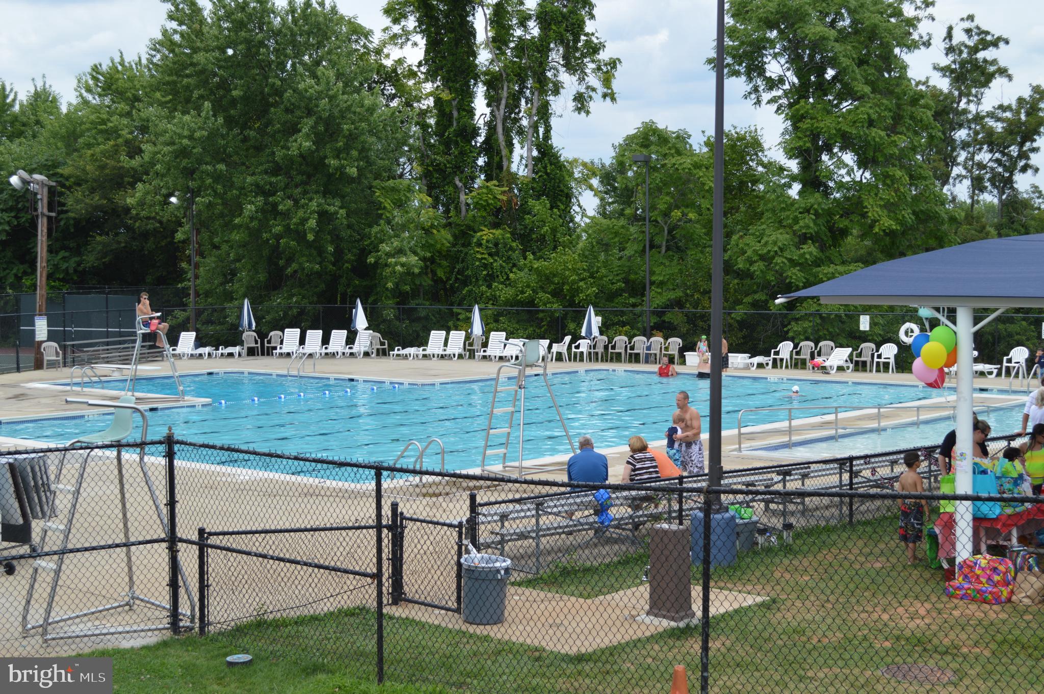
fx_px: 1521
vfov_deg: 25.7
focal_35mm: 52
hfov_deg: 37.9
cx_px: 522
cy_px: 347
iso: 100
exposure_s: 1/160
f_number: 6.3
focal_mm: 35
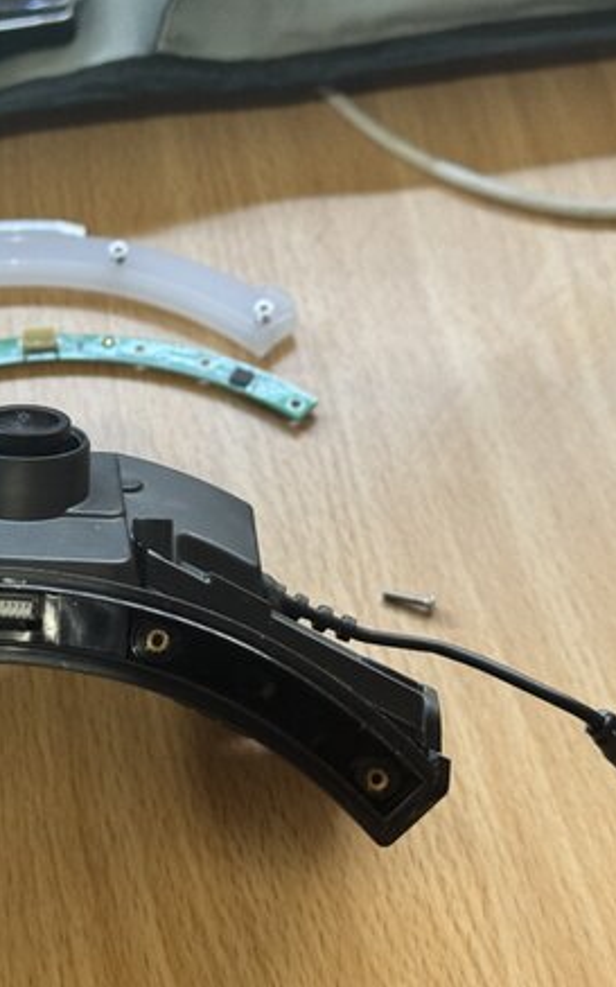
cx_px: 83
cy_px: 497
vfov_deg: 29.8
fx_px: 1854
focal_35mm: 69
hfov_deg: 18.6
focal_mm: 6.76
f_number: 1.78
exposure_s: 1/41
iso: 250
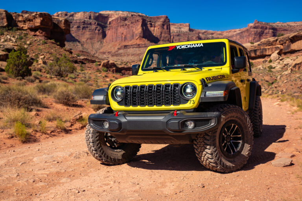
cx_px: 151
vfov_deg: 33.4
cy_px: 100
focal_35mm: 40
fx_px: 336
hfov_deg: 48.5
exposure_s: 1/320
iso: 80
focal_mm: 40
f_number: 4
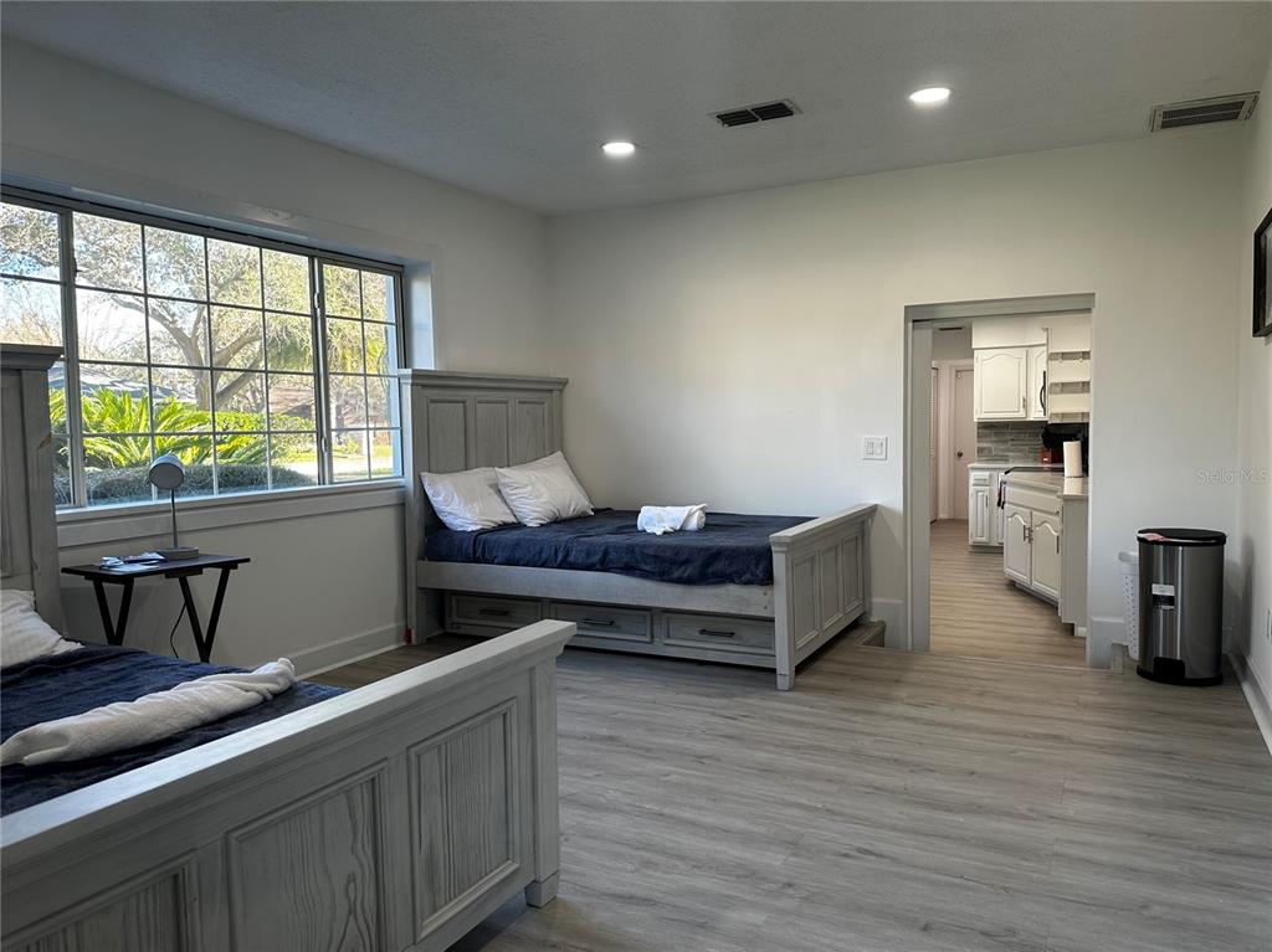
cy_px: 476
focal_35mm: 24
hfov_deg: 71.6
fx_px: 881
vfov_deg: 56.8
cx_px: 636
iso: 80
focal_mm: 6.86
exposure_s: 1/120
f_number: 1.78
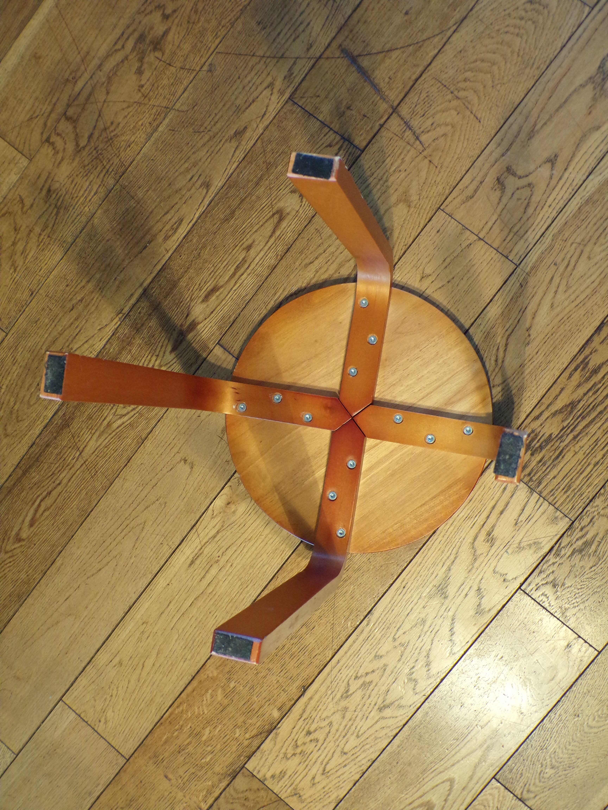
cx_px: 304
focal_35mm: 37
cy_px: 405
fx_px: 866
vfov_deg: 50.1
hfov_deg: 38.7
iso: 278
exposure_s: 1/20
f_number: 3.3
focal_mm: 6.6
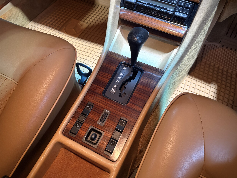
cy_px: 89
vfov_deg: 56.8
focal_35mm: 24
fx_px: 164
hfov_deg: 71.6
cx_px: 118
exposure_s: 1/33
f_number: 1.78
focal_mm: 6.76
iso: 640
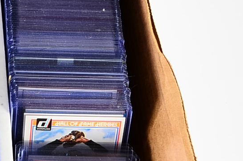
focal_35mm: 177
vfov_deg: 7.7
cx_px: -58
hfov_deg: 11.4
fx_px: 1193
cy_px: 138
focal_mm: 26
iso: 100
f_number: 10
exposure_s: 1/160
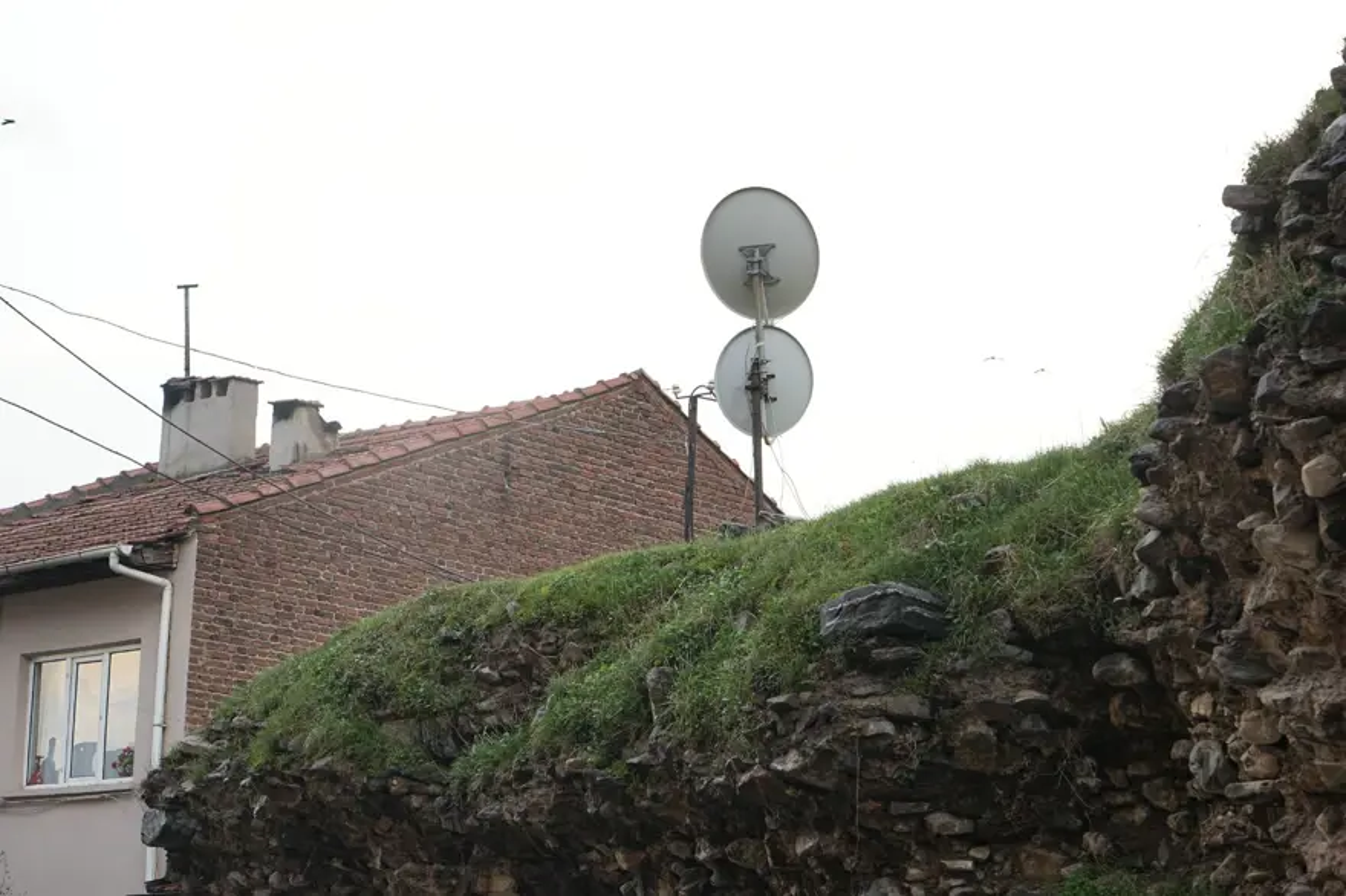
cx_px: 673
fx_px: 2616
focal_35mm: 70
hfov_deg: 28.9
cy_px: 448
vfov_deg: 19.4
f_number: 9
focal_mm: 70
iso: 640
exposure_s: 1/125
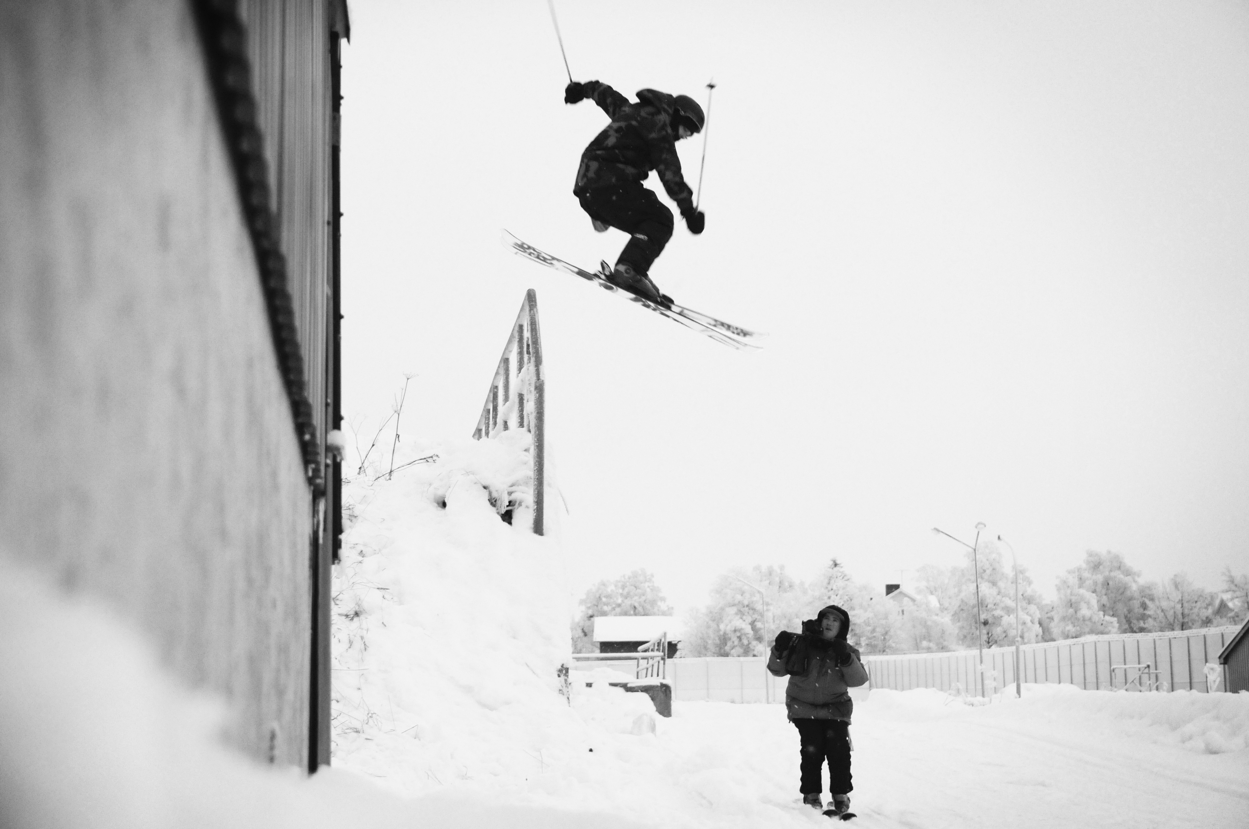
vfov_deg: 18.1
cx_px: 624
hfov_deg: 27.0
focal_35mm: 75
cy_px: 414
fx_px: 2599
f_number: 4.5
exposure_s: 1/125
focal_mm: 50
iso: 1250
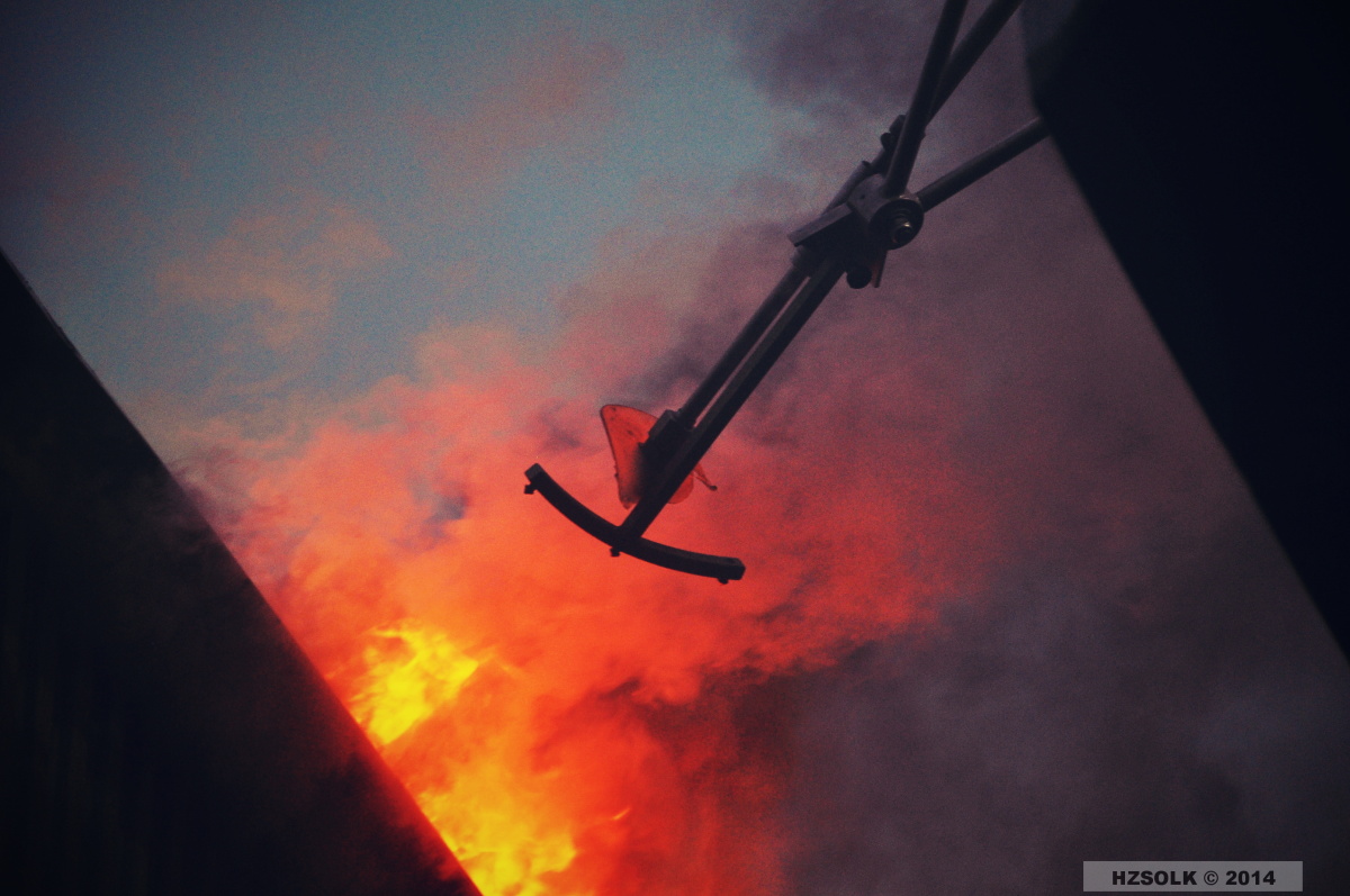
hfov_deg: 9.2
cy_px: 448
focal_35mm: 225
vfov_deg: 6.1
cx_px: 675
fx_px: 8427
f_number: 5.6
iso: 1600
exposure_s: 1/125
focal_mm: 150
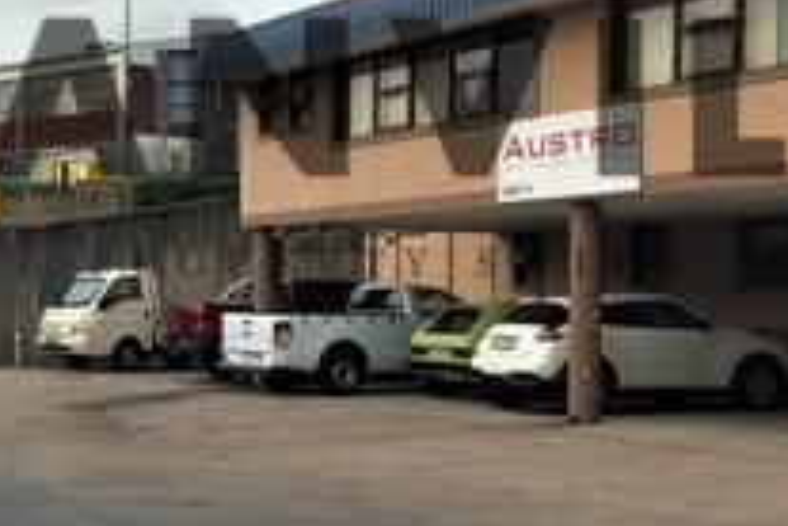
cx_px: -99
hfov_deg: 25.5
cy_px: 307
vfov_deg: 18.7
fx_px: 1598
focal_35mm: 73
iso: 32
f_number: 2.2
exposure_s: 1/3049
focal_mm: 4.15
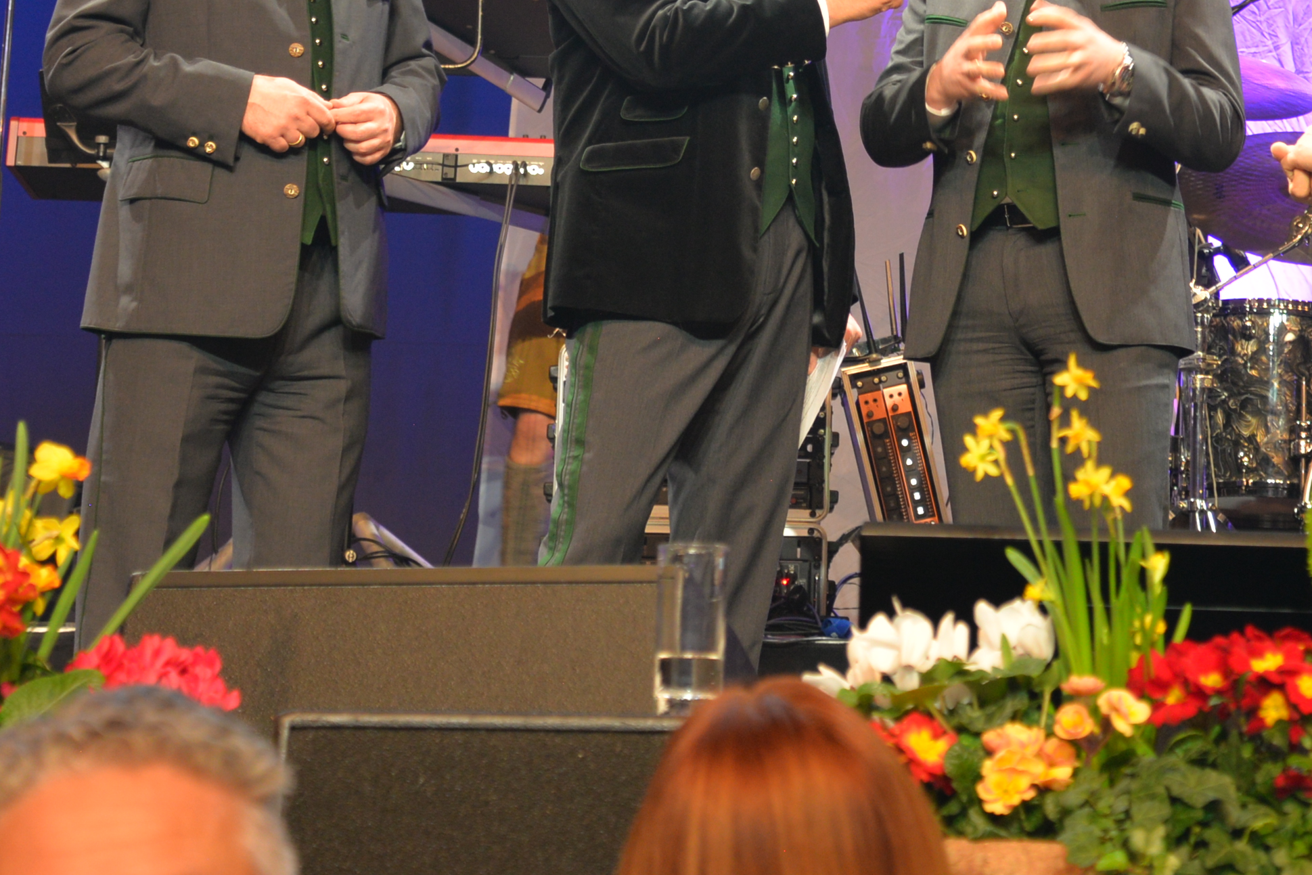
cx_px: 907
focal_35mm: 121
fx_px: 4410
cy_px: -116
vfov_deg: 11.2
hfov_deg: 16.9
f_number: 4.2
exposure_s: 1/60
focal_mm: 52
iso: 800
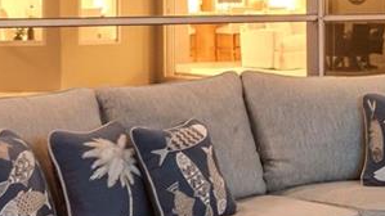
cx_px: 336
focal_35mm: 84
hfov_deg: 24.7
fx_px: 857
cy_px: 12
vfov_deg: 14.2
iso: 200
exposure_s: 4
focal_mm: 10
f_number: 8
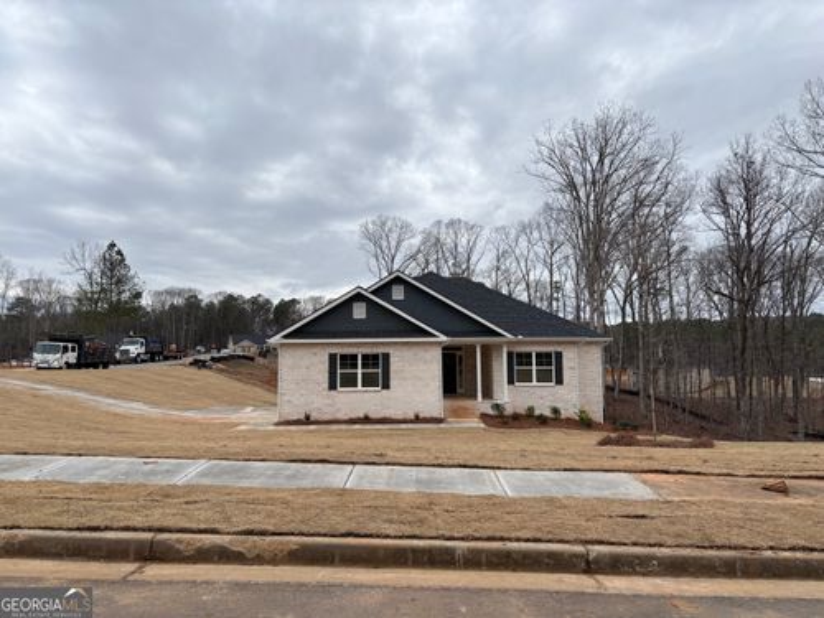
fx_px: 619
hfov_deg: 67.3
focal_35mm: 26
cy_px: 309
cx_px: 412
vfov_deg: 53.1
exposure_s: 1/851
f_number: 1.6
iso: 50
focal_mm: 5.96
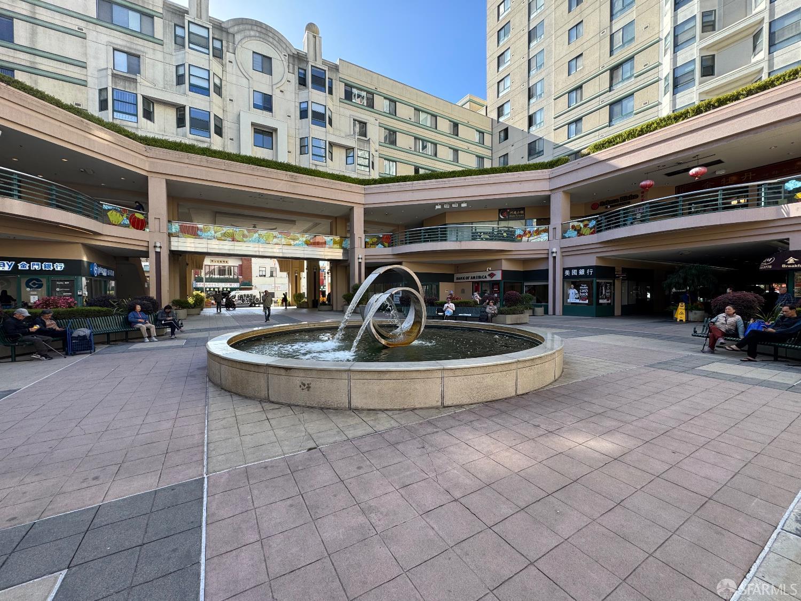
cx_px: 400
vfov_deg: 85.7
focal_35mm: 14
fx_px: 324
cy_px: 300
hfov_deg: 102.1
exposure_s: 1/325
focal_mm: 2.22
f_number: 2.2
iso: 40
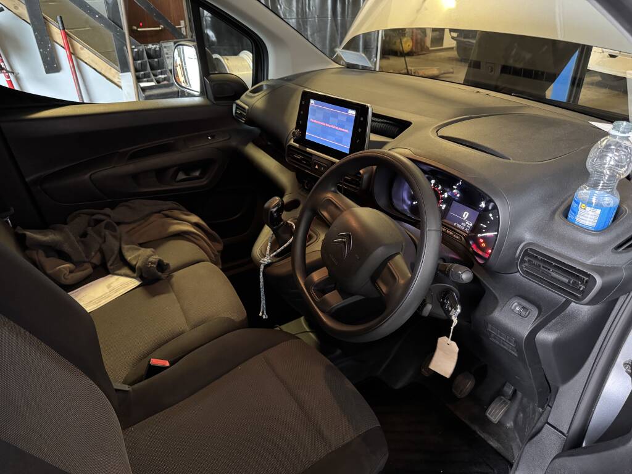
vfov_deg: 56.8
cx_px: 316
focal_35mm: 24
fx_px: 438
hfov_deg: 71.6
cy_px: 237
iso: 1000
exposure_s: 1/25
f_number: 1.78
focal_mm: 6.76
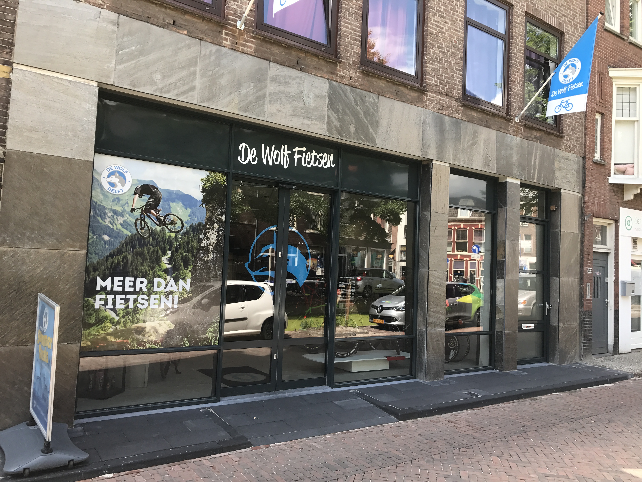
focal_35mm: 28
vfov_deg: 49.7
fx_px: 519
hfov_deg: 63.4
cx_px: 321
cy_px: 241
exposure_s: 1/347
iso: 20
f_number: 1.8
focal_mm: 3.99
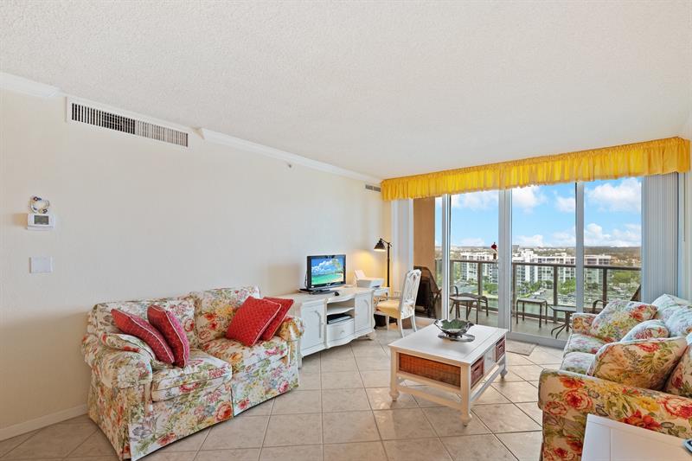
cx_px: 346
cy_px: 230
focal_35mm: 16
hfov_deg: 96.7
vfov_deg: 73.7
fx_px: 307
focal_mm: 16
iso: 450
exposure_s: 1/15
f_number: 8
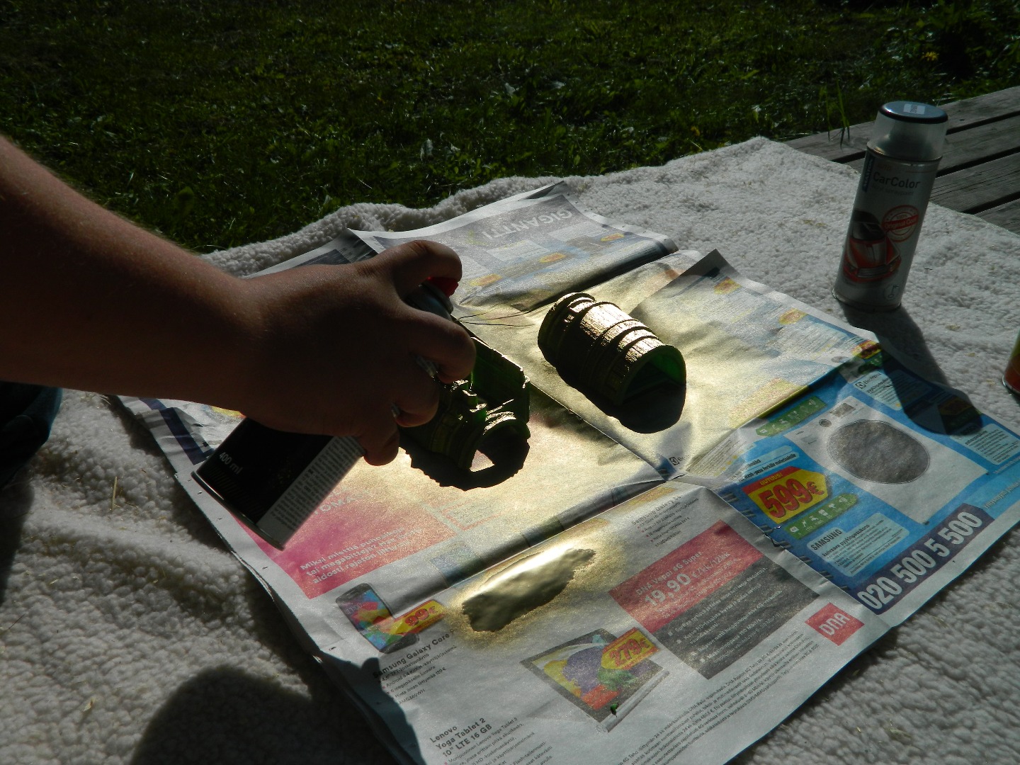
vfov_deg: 40.7
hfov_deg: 52.6
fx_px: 1031
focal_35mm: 35
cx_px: 510
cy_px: 382
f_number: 9.4
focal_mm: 6.2
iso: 80
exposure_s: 1/800
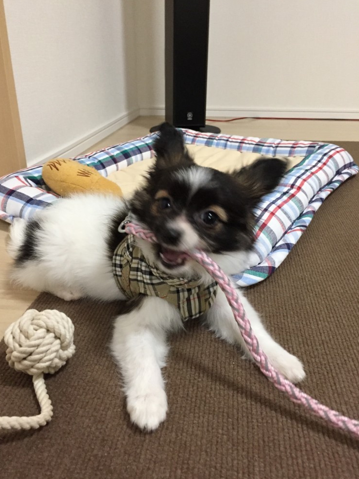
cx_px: 175
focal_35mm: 30
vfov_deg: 60.0
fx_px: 415
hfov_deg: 46.8
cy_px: 244
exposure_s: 1/30
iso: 250
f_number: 2.2
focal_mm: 4.15
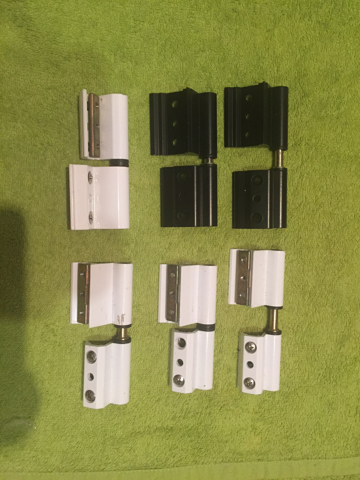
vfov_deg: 61.7
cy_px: 240
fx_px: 402
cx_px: 180
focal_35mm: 29
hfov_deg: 48.2
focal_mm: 4.15
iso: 200
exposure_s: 1/33
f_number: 2.2
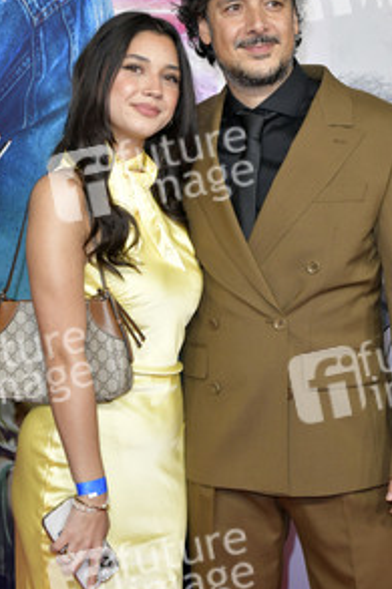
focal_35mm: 75
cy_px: 275
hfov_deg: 18.2
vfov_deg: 27.0
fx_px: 1226
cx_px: 209
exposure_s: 1/250
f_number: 7.1
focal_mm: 55
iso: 1600
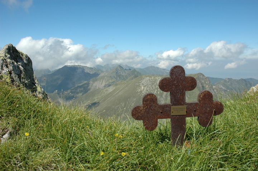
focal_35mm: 36
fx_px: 258
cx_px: 129
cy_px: 86
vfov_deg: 36.8
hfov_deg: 53.2
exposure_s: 1/320
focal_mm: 24
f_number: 9
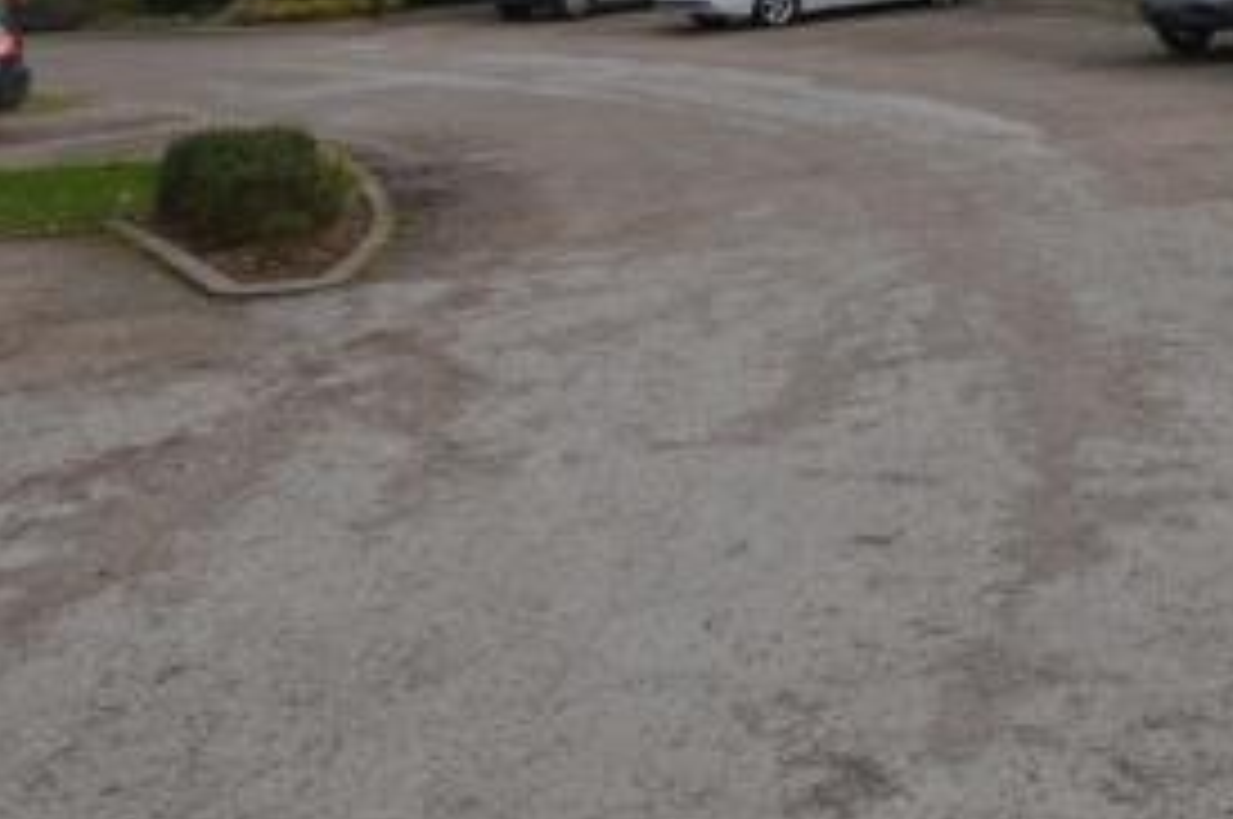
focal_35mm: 56
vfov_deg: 19.5
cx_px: 1215
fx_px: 1916
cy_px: -560
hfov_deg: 32.9
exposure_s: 1/200
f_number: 7.1
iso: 100
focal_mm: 10
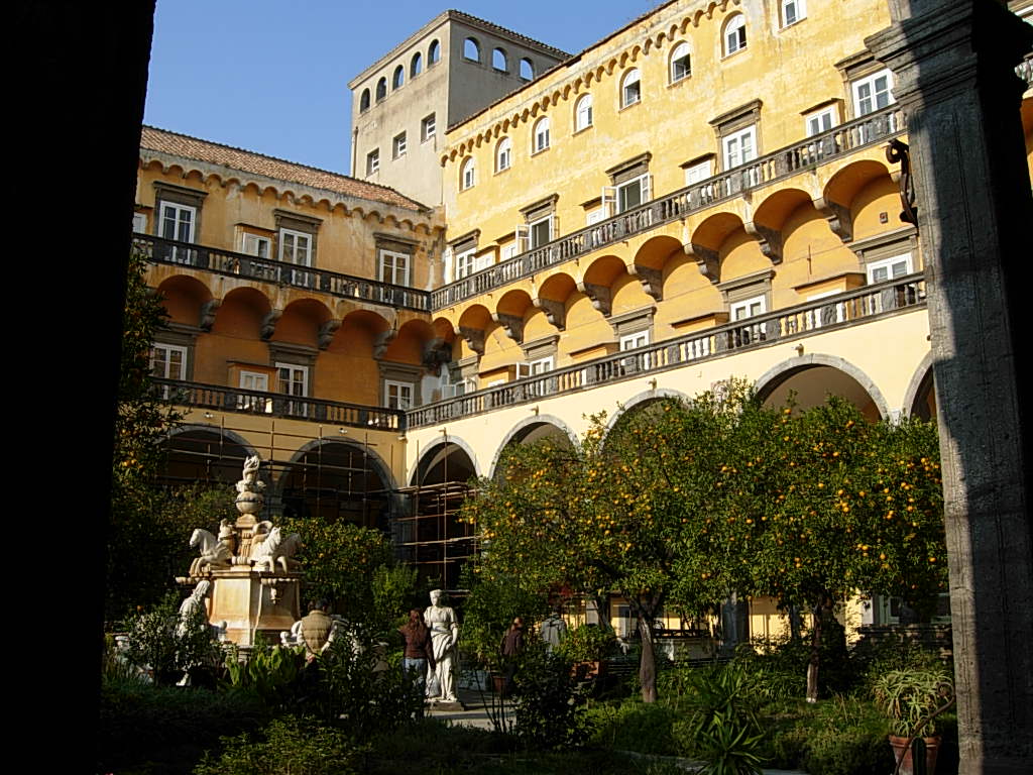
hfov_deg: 51.4
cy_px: 388
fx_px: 1074
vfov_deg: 39.7
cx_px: 516
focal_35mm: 36
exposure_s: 1/313
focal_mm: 7.5
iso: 50
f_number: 5.4
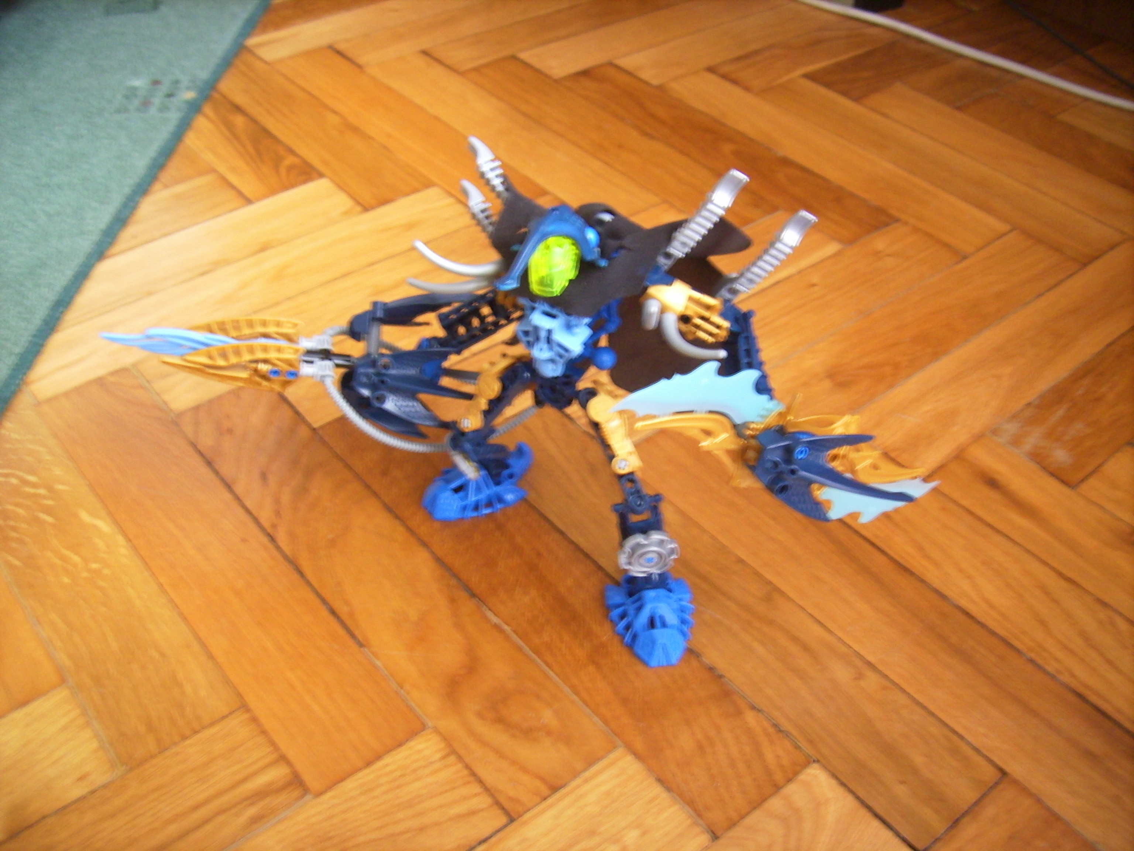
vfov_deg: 44.2
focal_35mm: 32
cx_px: 567
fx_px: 1048
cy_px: 426
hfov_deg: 56.8
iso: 50
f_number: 2.8
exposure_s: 1.1
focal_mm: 5.99
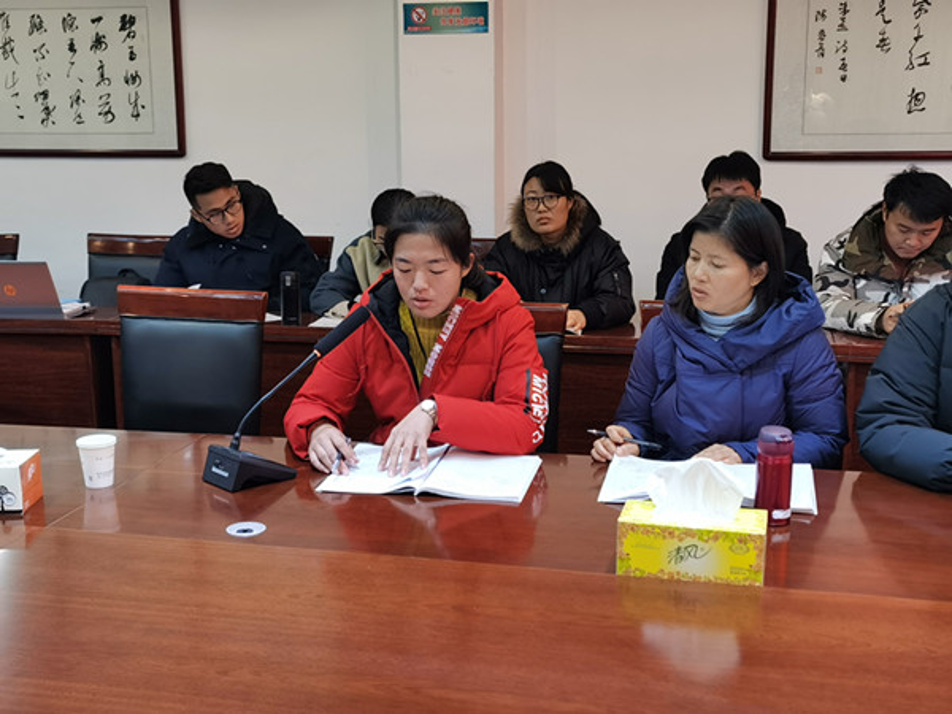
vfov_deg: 30.3
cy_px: 357
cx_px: 476
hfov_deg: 39.7
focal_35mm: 48
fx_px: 1320
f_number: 1.6
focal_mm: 5.56
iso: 160
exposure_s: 1/50
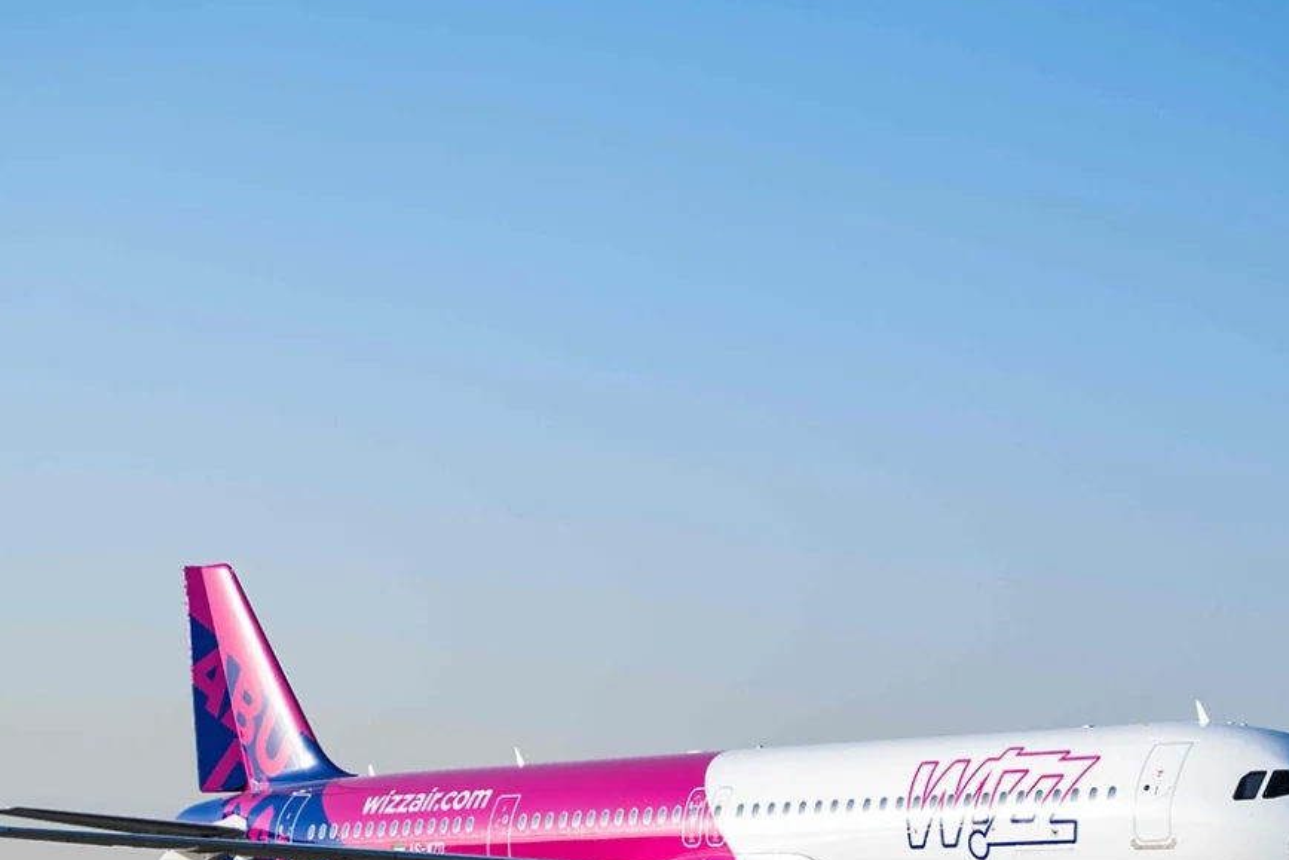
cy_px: 556
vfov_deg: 11.1
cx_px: 691
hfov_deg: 16.5
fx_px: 4440
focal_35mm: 124
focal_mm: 92
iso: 100
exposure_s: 1/1600
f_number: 2.8
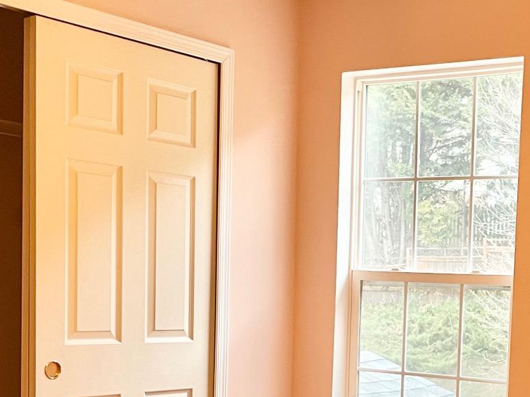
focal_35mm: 69
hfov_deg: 27.2
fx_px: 1056
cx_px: 477
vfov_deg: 20.8
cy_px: 361
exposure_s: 1/60
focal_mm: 4.2
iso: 100
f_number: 1.6
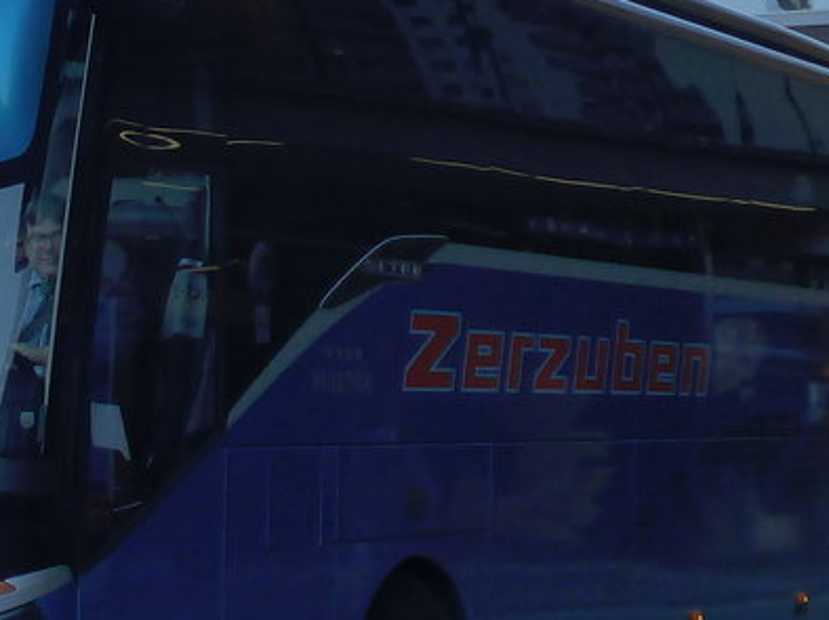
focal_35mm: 125
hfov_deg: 15.6
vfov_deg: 11.8
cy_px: 109
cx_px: 120
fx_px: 2992
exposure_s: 1/640
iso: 160
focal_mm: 8.4
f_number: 2.6
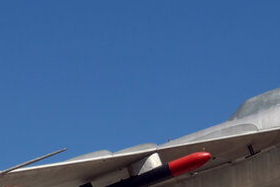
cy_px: 336
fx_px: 1758
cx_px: 148
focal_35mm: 226
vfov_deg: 6.0
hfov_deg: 9.1
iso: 100
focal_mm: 35
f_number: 10
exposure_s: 1/400
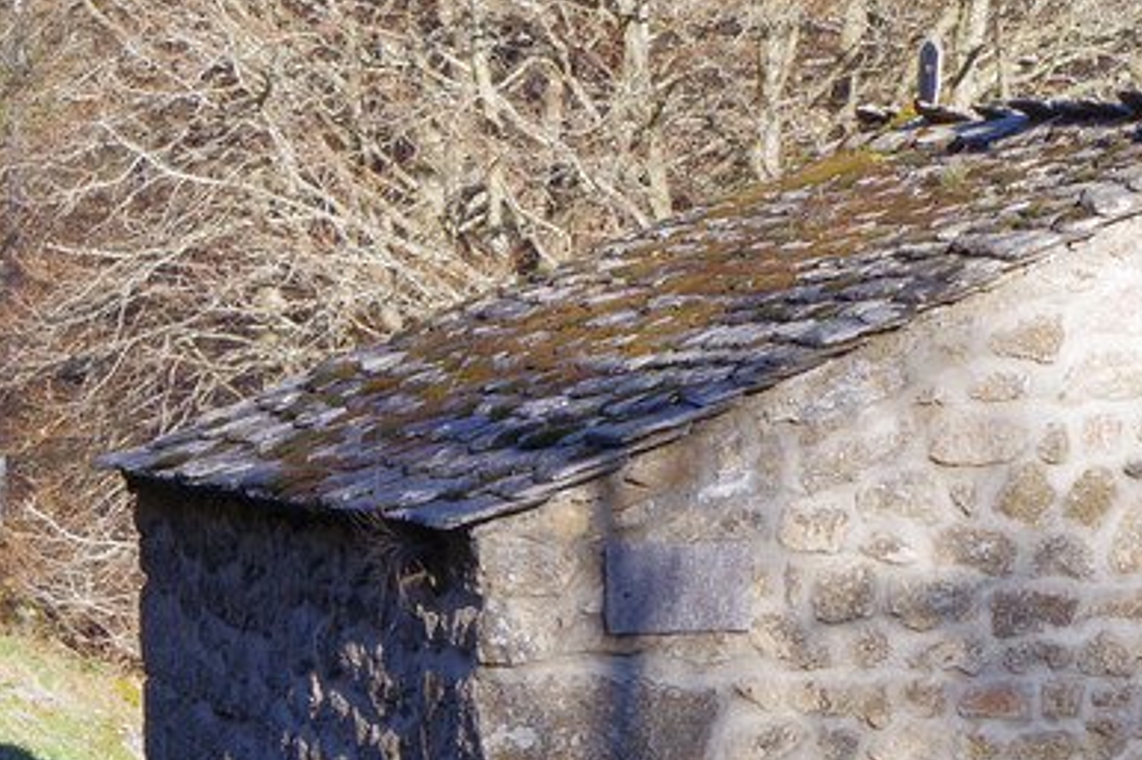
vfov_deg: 6.1
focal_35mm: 224
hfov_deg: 9.1
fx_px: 7102
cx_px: 1346
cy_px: 671
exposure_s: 1/160
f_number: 9
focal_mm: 47.5
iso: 200
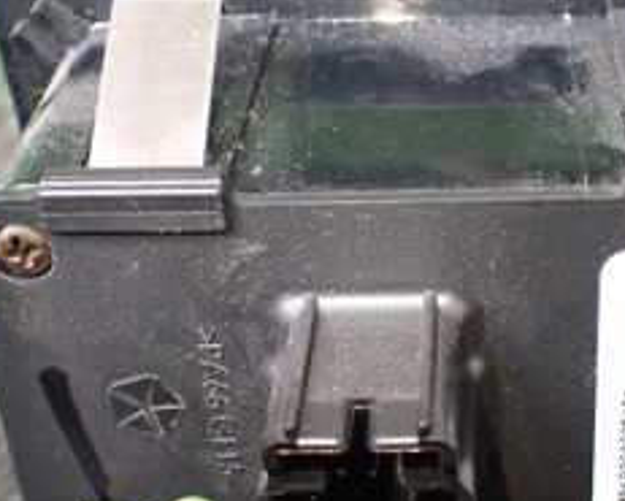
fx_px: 1406
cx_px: 473
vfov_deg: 20.2
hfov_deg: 24.8
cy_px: 260
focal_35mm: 76
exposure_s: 1/100
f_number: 2.3
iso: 800
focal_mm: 5.4
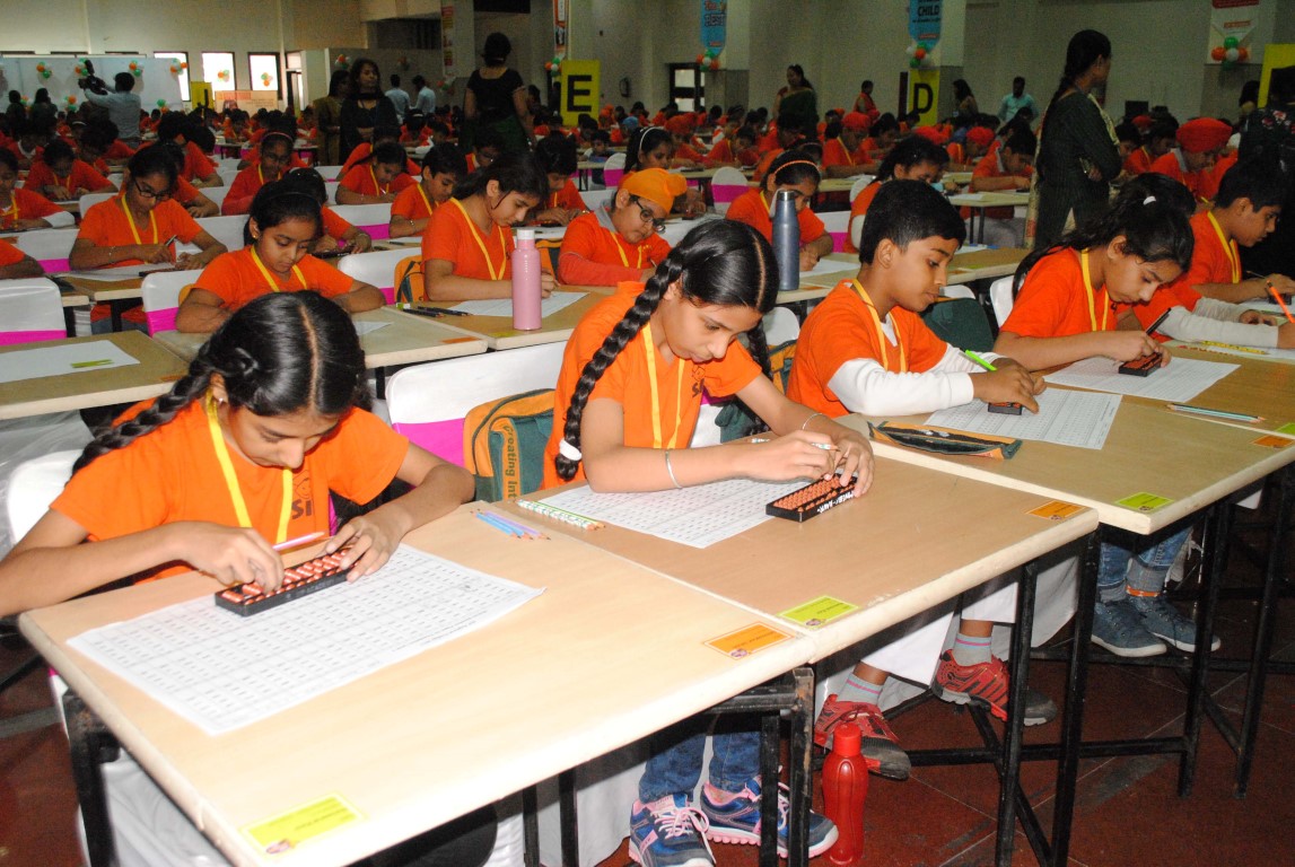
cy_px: 434
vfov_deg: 40.1
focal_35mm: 33
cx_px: 648
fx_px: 1189
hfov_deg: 57.2
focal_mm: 22
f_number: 5.6
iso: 1600
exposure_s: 1/100
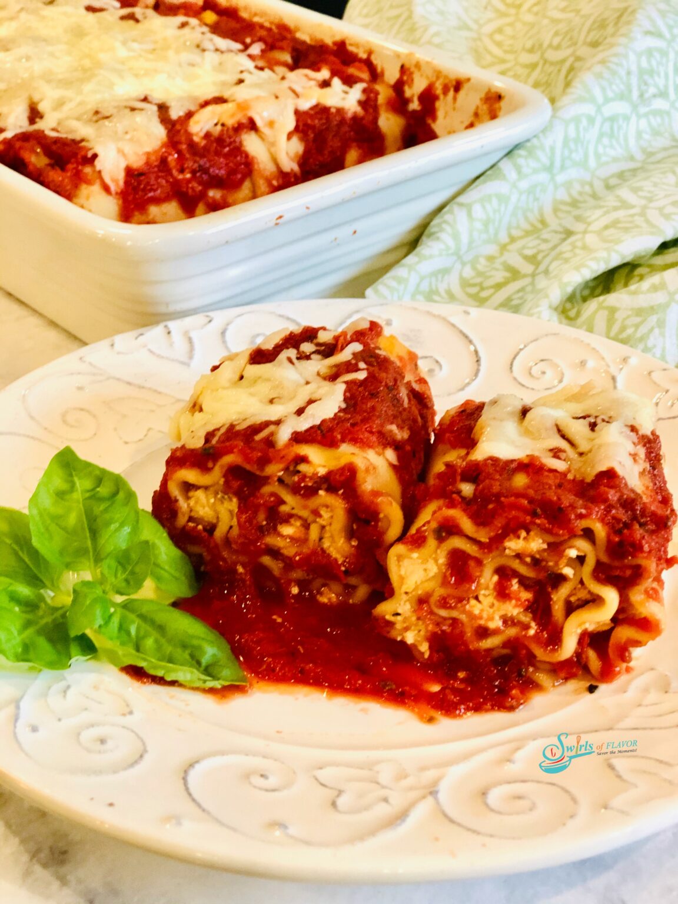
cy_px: 452
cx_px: 339
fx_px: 1489
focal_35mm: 57
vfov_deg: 33.8
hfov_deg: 25.7
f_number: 2.8
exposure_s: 1/30
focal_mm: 6.6
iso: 200
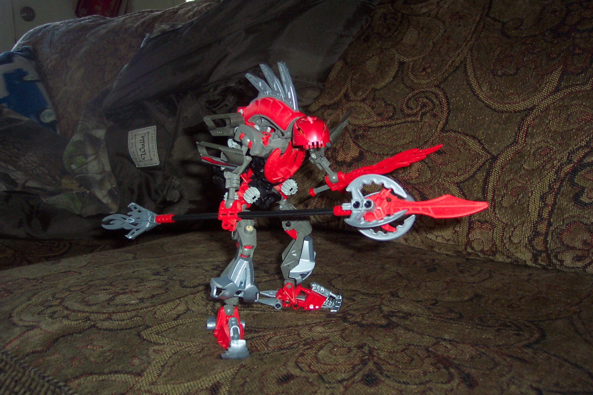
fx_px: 626
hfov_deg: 50.7
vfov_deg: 35.1
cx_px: 296
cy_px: 198
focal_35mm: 38
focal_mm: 8
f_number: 2.8
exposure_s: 1/30
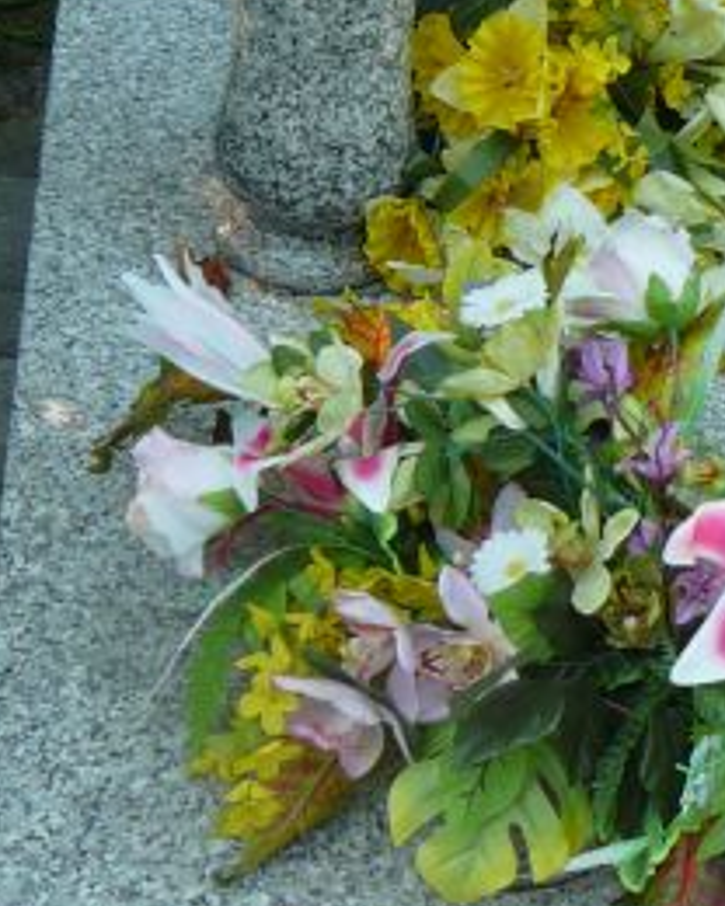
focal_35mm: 84
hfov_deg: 17.8
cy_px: 289
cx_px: 760
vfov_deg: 22.6
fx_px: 2253
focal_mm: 5.2
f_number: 2.8
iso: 80
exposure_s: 1/125
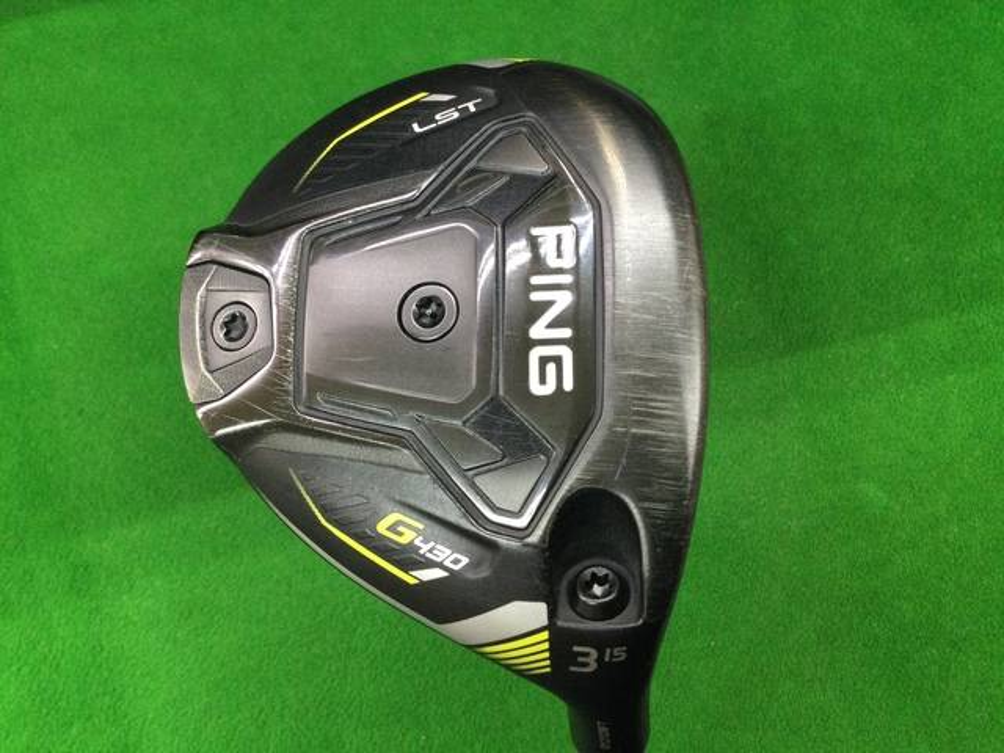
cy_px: 376
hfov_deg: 58.4
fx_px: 899
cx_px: 502
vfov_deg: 45.4
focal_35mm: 31
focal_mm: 3.3
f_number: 2.4
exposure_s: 1/30
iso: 125
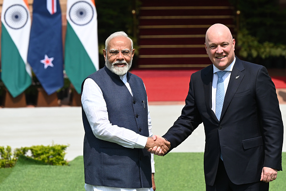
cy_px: 96
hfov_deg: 13.7
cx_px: 143
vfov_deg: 9.1
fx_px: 1192
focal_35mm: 150
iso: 200
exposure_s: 1/1600
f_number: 5
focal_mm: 150
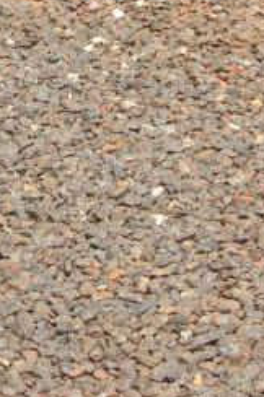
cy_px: -203
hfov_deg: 7.2
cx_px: 21
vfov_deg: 10.5
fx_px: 2084
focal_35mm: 189
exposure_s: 1/125
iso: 200
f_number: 11
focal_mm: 33
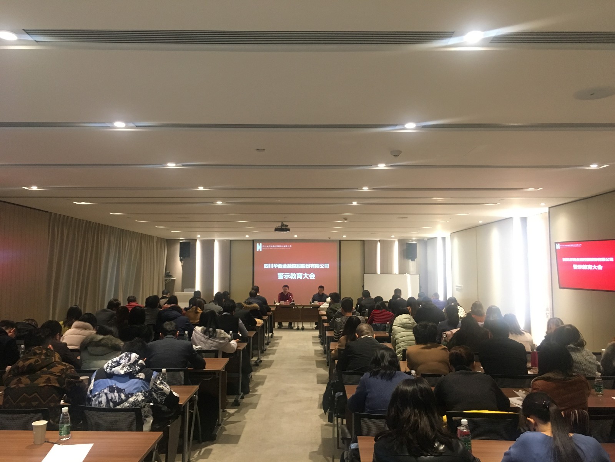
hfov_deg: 61.7
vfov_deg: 48.2
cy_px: 231
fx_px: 515
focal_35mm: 29
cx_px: 308
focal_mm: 4.15
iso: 200
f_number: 2.2
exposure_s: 1/20
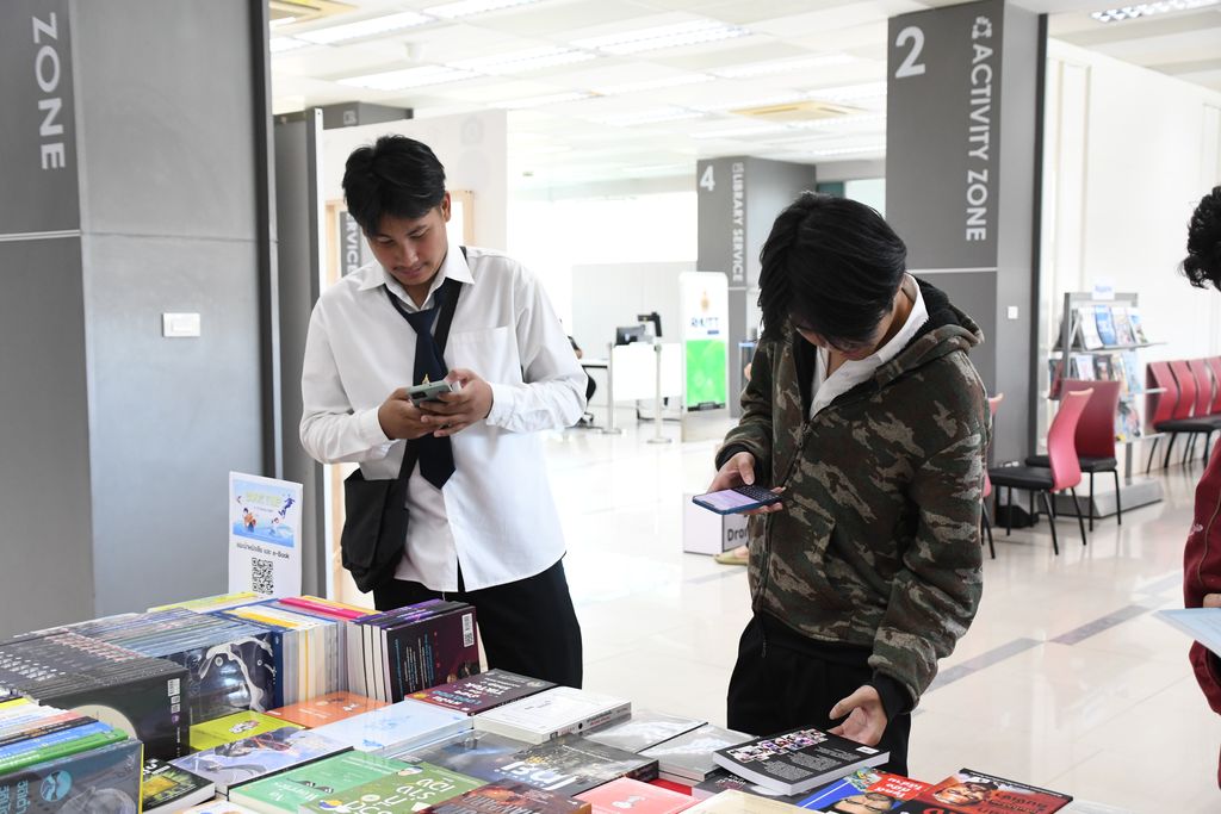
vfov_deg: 34.2
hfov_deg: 49.5
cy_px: 407
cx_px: 610
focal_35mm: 39
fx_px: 1323
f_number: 4.5
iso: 1600
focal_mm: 26
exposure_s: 1/80
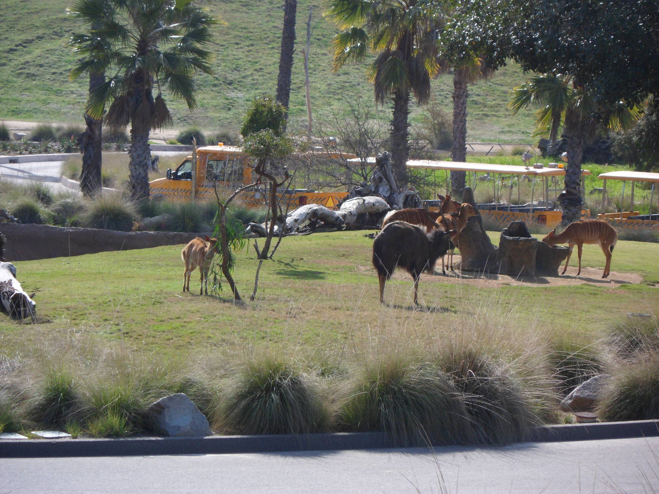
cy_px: 247
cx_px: 330
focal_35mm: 270
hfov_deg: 7.3
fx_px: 5140
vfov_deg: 5.5
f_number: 5.9
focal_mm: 46.8
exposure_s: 1/250
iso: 80
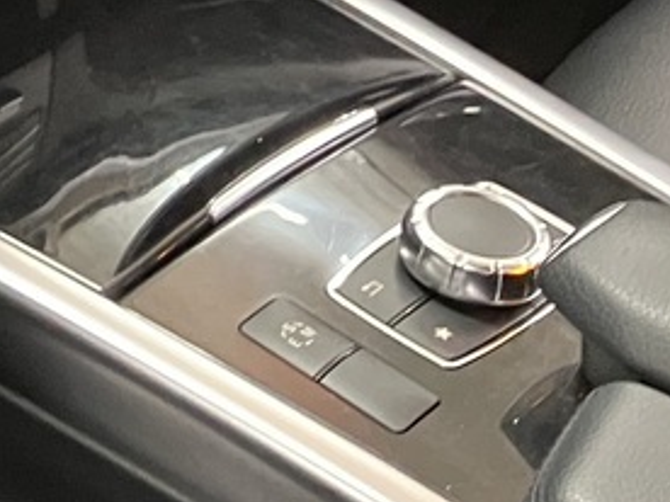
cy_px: -439
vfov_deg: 9.6
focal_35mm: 146
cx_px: -663
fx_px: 2826
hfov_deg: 12.1
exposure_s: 1/32
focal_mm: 3.99
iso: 400
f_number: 1.8
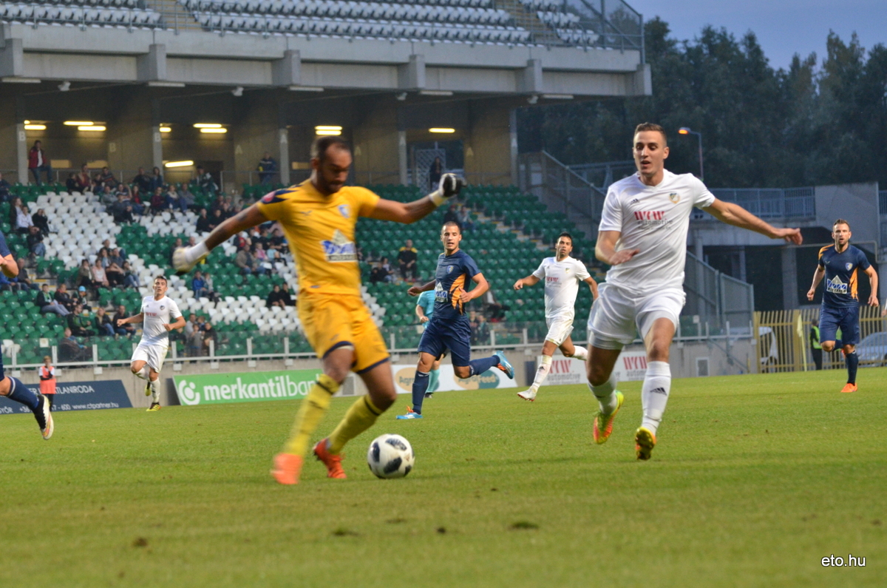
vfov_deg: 7.9
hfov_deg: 11.8
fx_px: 4279
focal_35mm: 174
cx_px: 444
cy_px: 294
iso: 1600
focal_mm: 116
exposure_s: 1/320
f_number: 4.8
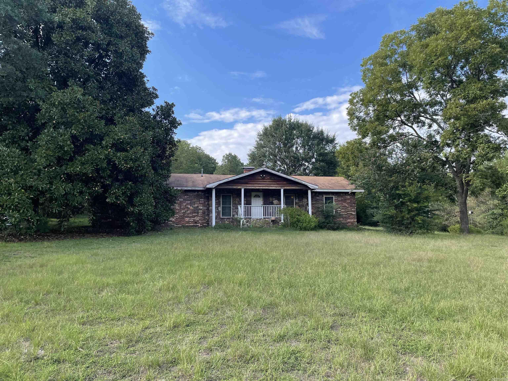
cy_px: 190
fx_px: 382
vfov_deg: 53.1
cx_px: 254
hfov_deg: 67.3
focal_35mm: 26
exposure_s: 1/1159
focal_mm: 4.2
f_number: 1.6
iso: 32
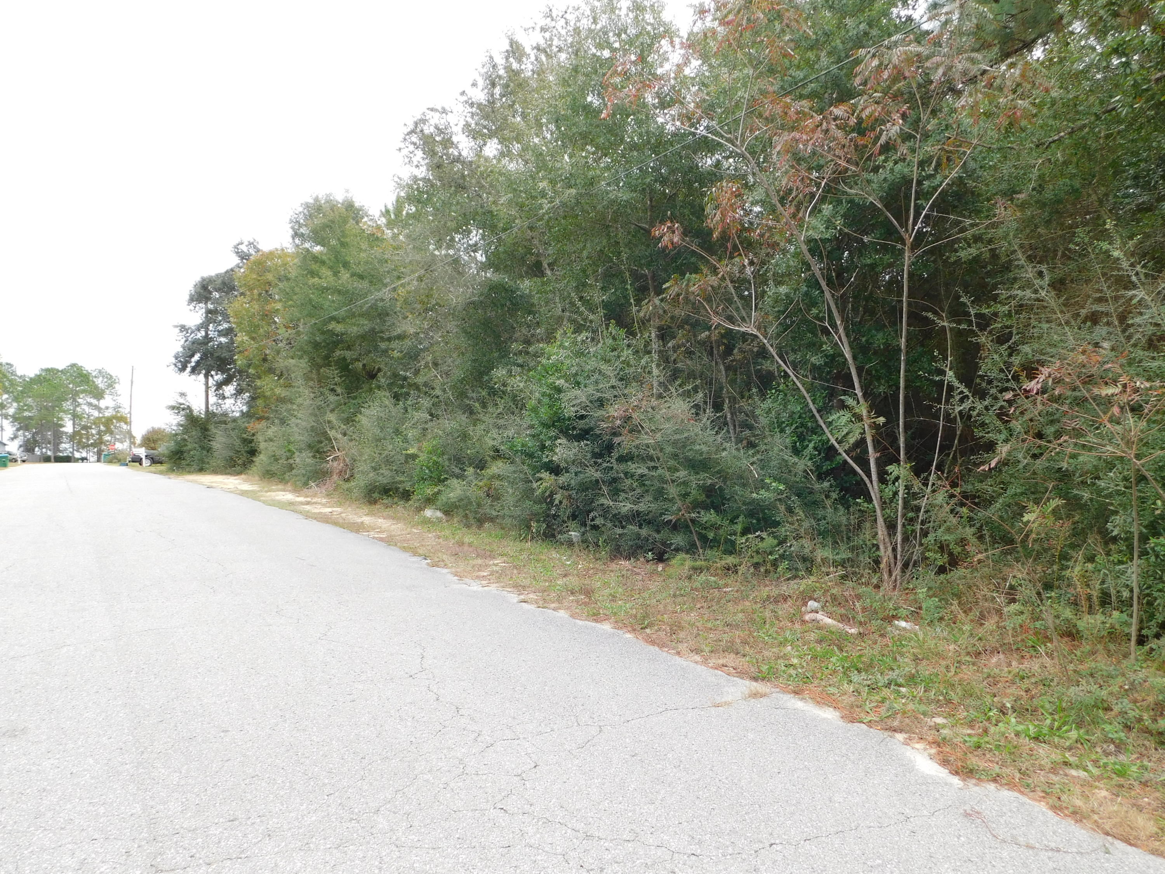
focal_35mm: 25
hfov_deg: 69.4
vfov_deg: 54.9
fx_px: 841
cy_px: 437
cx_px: 582
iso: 125
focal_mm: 4.5
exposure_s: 1/250
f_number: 3.1
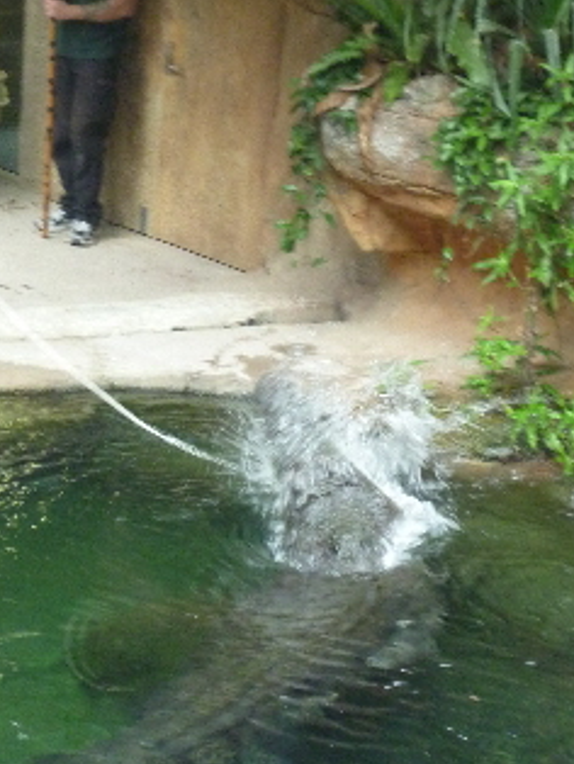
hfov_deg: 10.3
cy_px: 431
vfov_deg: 13.7
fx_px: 3179
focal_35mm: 144
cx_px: 162
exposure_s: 1/30
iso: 400
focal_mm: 14.3
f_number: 5.6
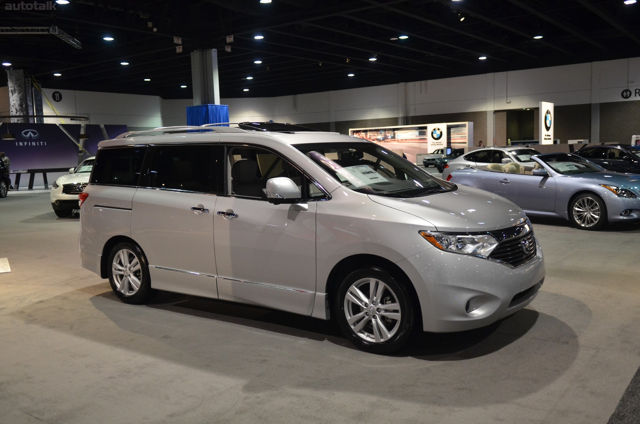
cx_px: 320
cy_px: 212
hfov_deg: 57.3
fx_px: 585
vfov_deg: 39.8
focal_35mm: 33
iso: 1600
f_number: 2.8
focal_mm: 22
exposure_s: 1/60
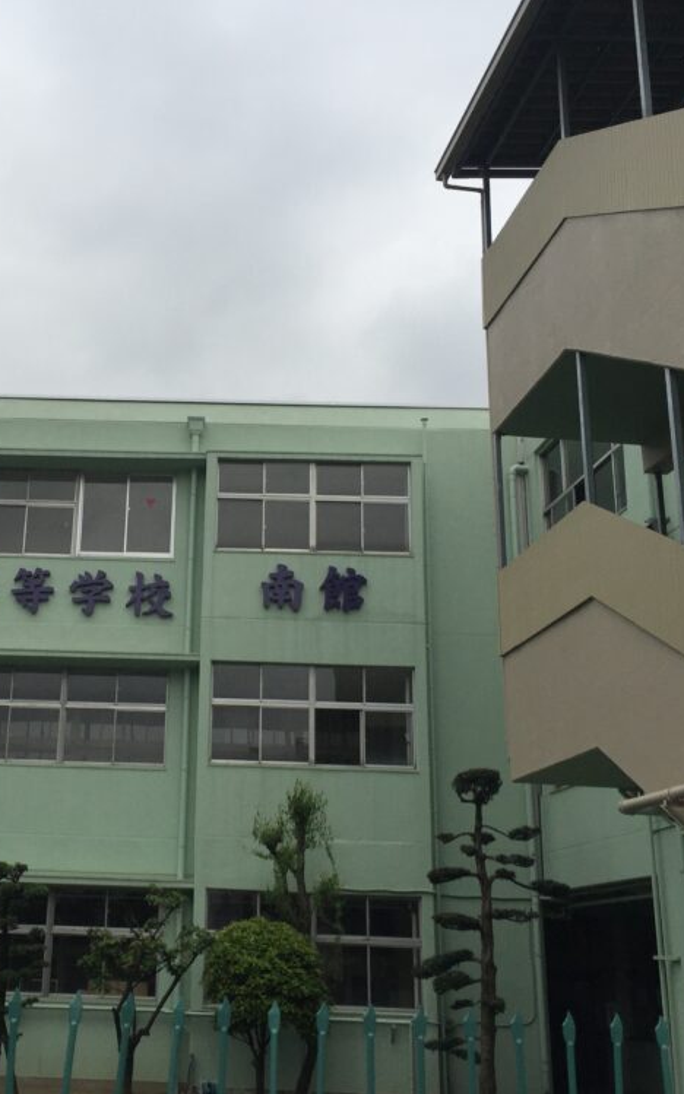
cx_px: 165
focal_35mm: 42
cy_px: 556
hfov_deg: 30.0
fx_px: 1253
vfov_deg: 47.2
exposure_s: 1/1582
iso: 32
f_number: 2.2
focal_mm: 4.15
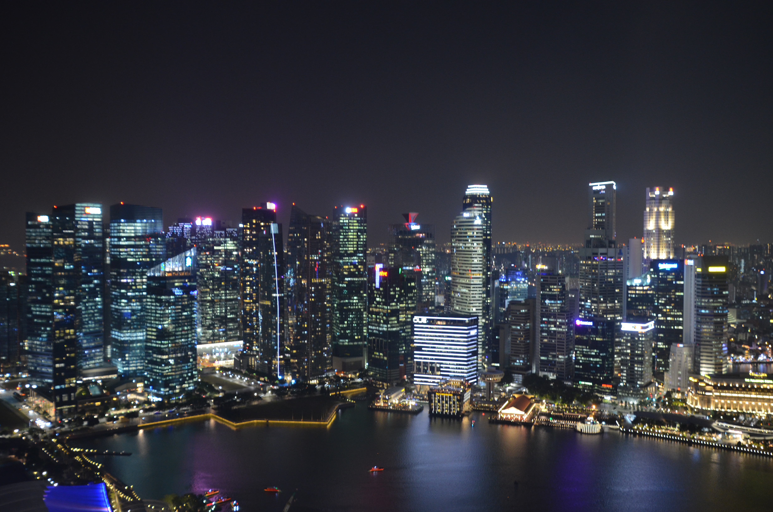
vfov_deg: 39.8
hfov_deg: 57.3
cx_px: 386
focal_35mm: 33
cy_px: 256
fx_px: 707
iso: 800
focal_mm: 22
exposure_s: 1/3
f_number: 5
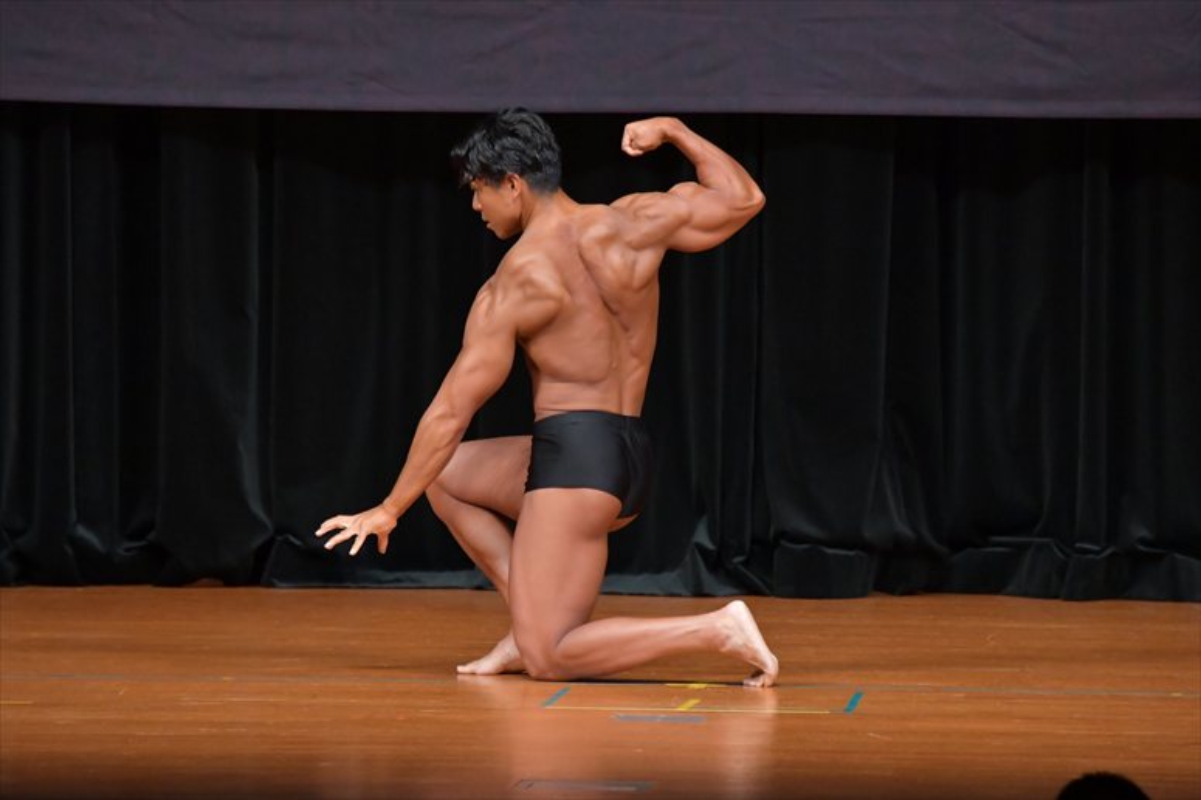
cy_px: 400
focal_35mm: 345
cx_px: 600
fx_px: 11504
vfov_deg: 4.0
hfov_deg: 6.0
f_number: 5.6
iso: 5000
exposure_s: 1/400
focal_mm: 230
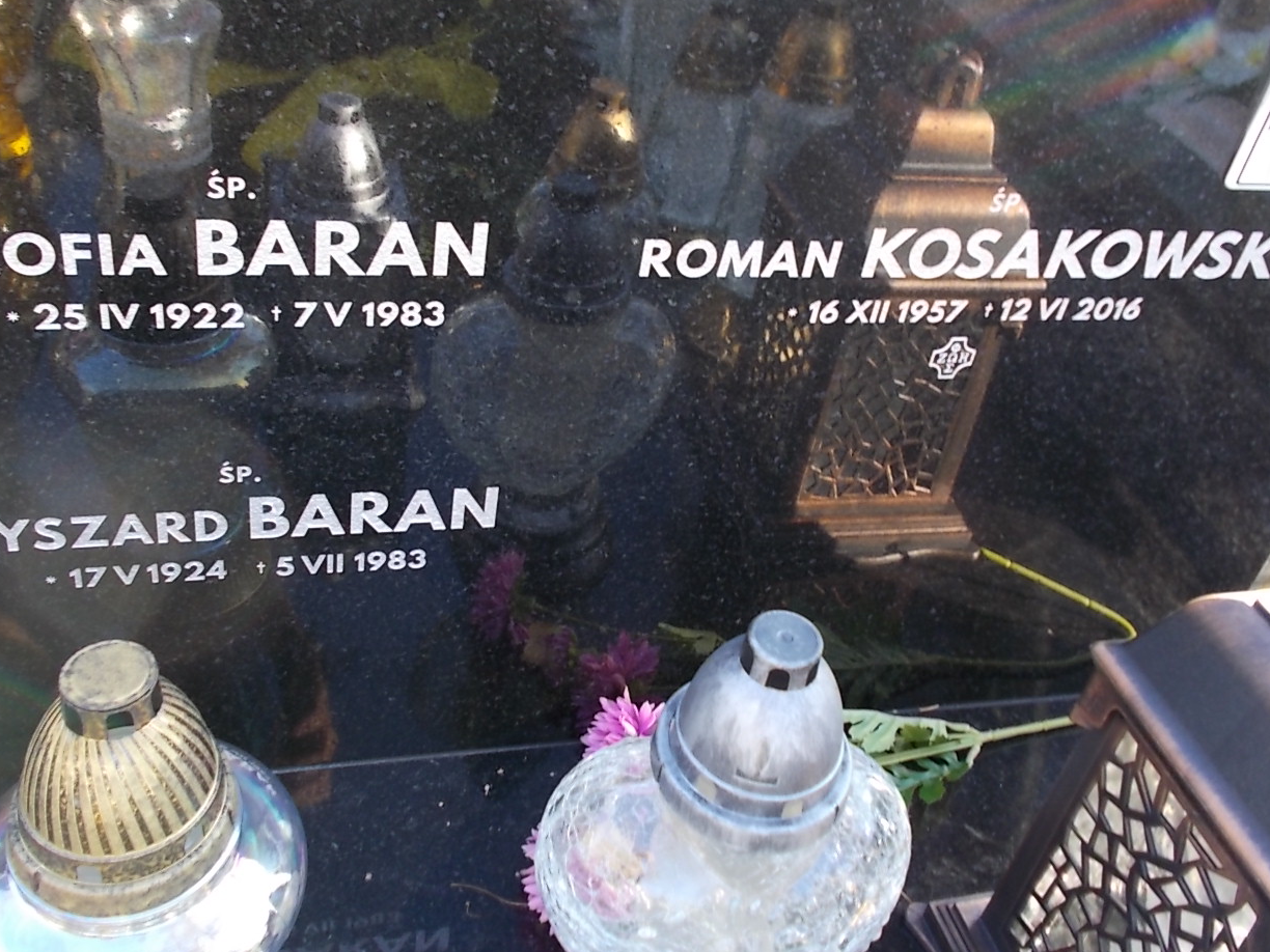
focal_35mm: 34
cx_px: 576
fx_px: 1247
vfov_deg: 41.6
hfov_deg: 53.9
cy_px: 394
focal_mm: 4.6
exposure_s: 1/40
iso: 80
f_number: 3.2
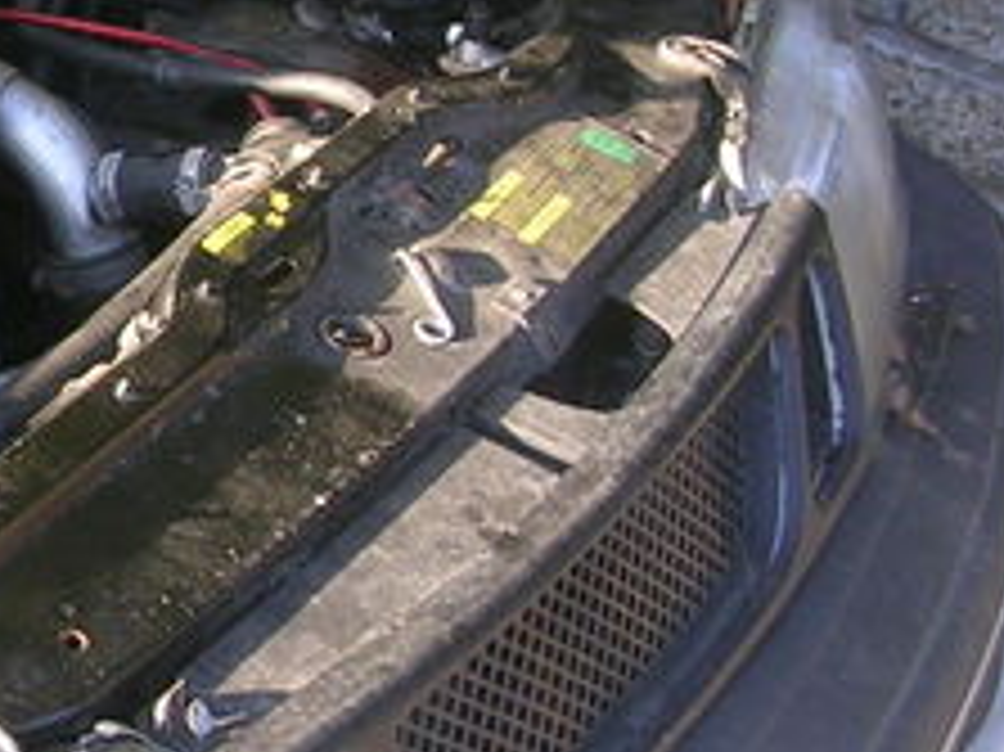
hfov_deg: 16.8
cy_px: 284
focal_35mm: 109
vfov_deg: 13.6
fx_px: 3160
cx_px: -378
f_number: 2.8
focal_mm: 5.8
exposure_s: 1/87.9
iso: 50
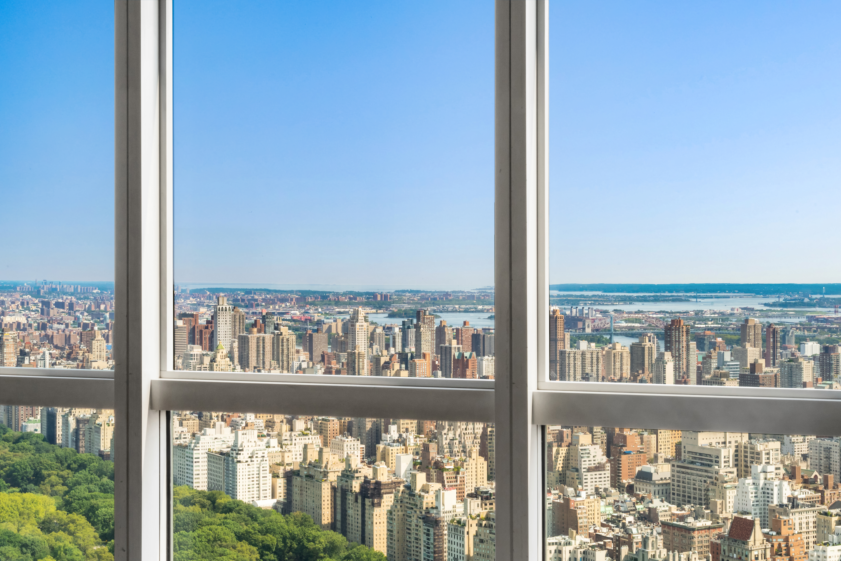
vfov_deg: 23.0
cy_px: 280
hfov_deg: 33.9
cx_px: 420
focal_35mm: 59
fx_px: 1378
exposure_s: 1/30
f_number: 22
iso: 1000
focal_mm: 59
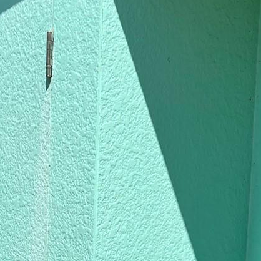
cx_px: 44
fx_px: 751
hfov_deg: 19.5
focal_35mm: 88
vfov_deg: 19.3
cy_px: 249
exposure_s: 1/12658
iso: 50
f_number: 1.5
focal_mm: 5.7
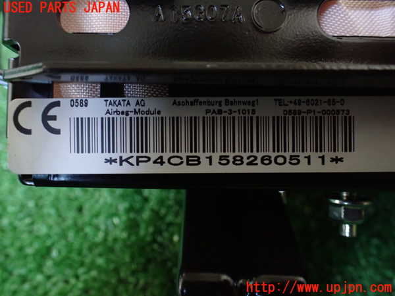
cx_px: 198
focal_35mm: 30
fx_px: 342
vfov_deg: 46.8
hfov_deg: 60.0
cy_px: 148
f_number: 2.3
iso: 800
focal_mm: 5.4
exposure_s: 1/30
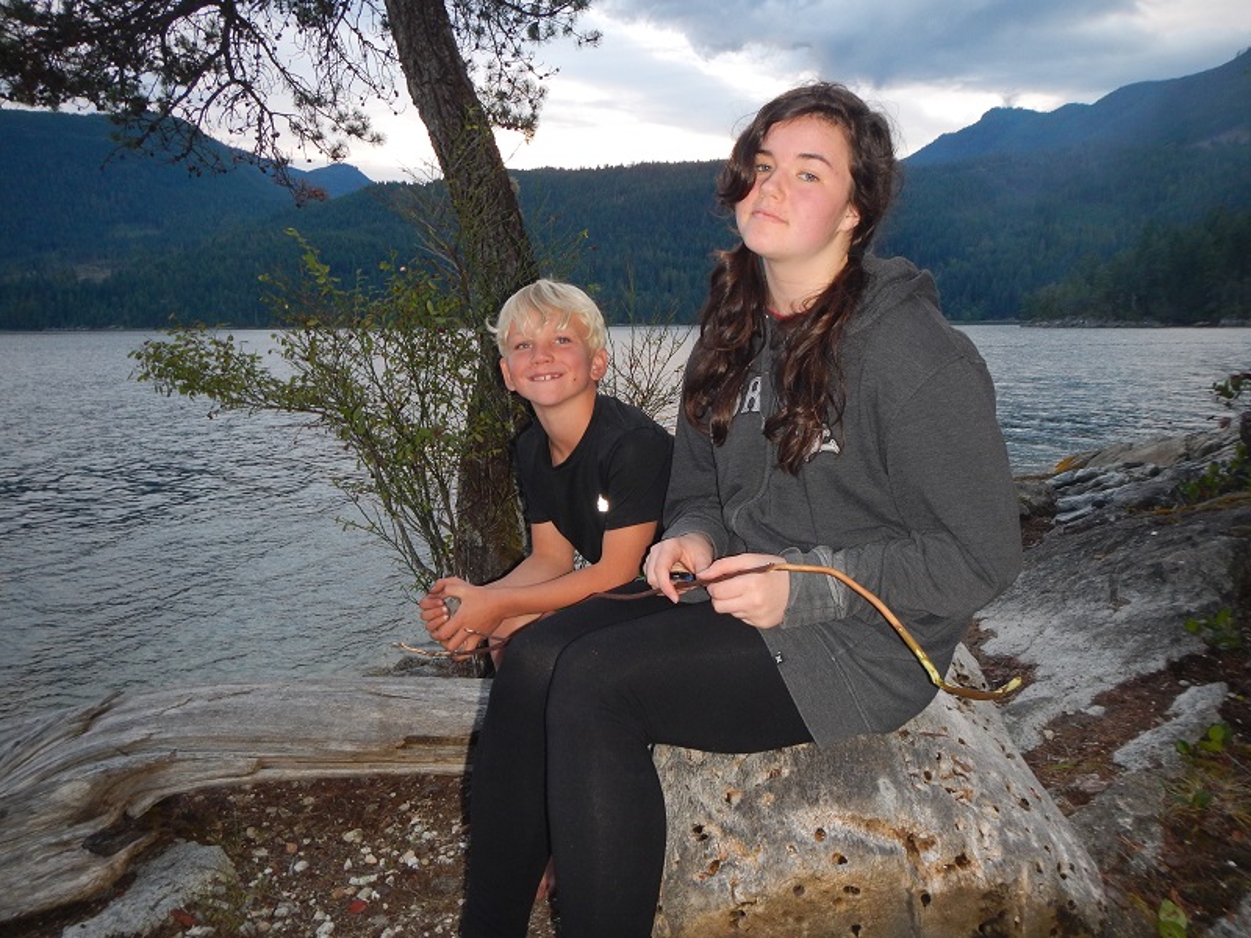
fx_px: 1012
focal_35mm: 28
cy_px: 469
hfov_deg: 63.4
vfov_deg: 49.7
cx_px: 626
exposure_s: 1/30
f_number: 3.9
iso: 200
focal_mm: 5
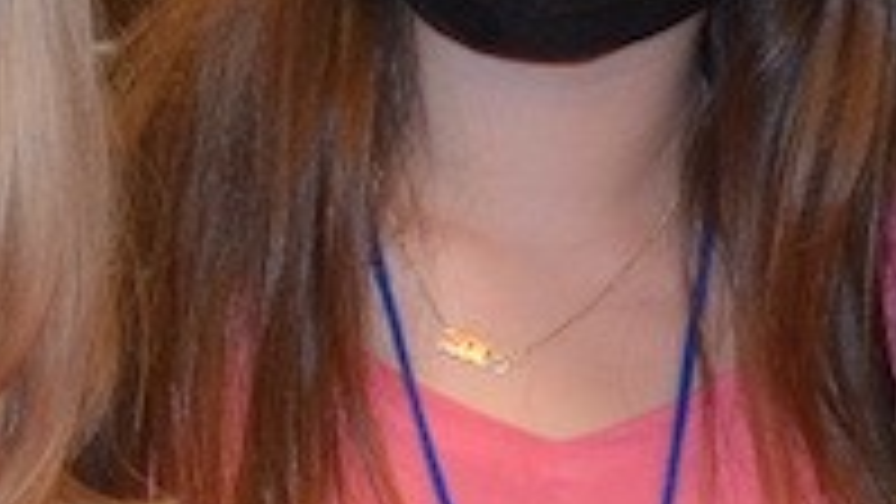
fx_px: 4135
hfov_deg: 12.4
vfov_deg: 7.0
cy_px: 119
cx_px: 446
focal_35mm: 174
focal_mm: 22
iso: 500
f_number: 3.8
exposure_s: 1/60
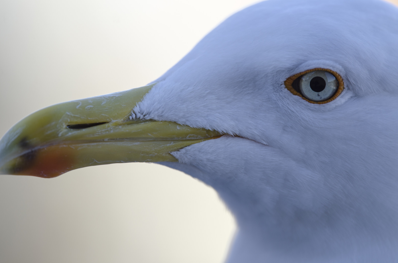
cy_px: 132
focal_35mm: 450
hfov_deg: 4.6
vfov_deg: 3.0
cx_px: 199
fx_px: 4964
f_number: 4
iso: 100
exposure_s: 1/250
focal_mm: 300
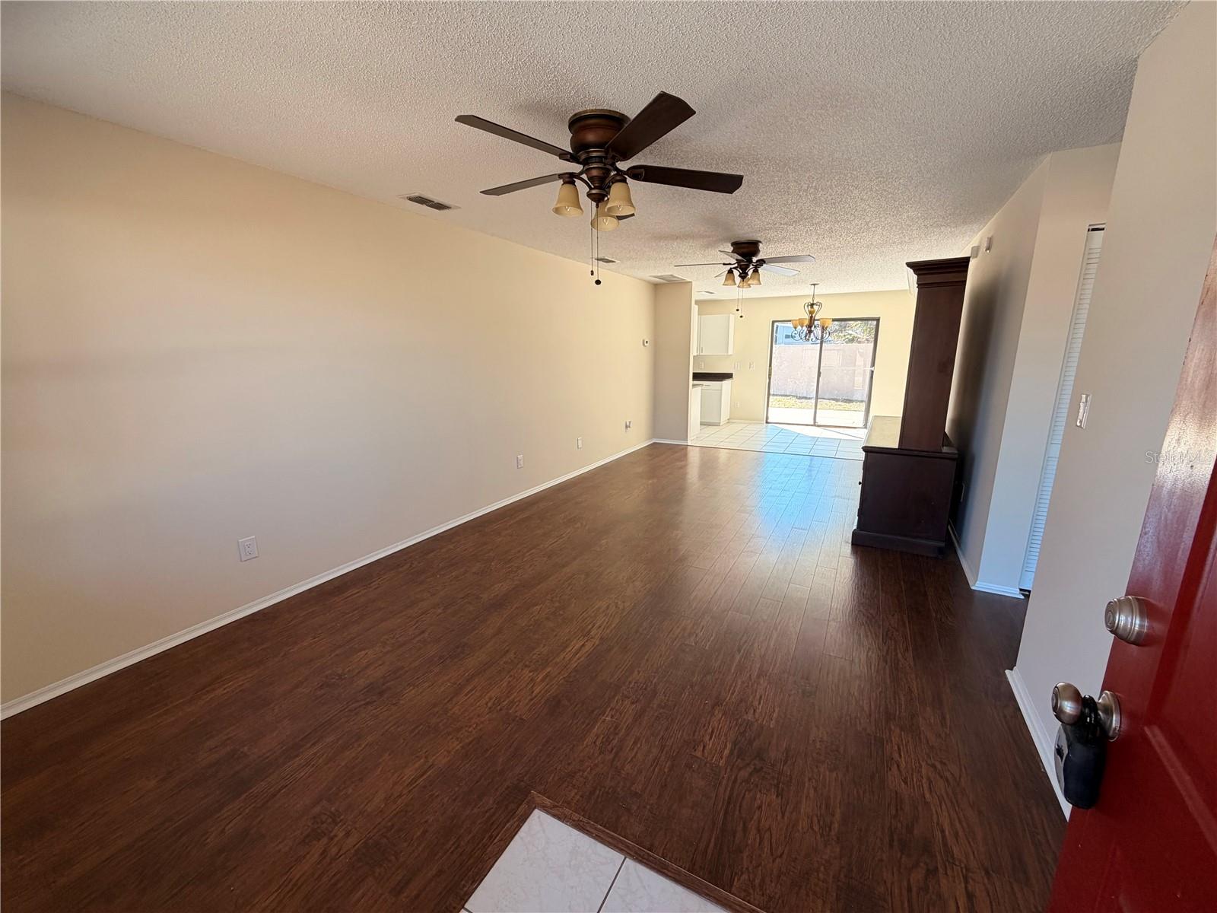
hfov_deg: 102.1
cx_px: 608
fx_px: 492
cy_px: 456
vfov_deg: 85.7
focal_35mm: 14
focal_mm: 2.22
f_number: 2.2
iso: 80
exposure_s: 1/121
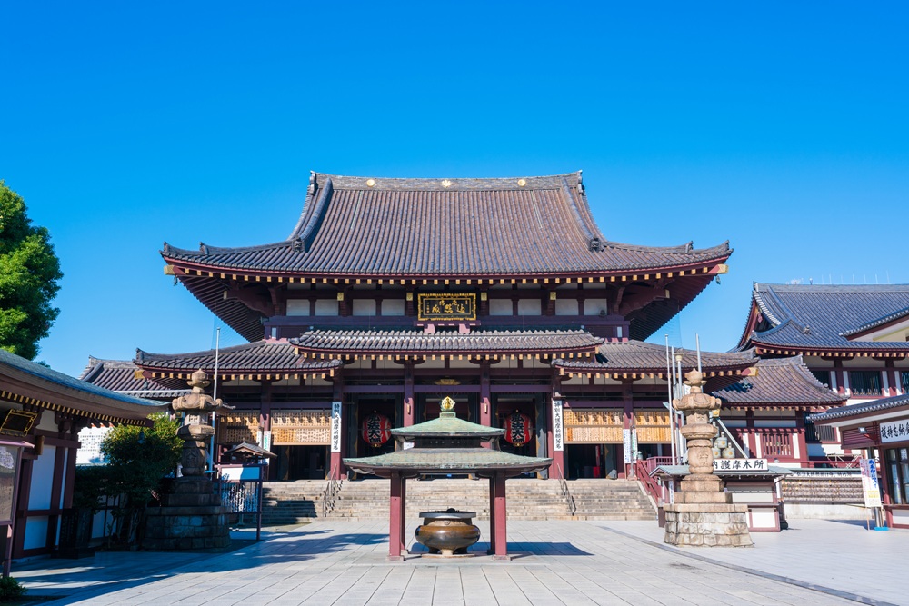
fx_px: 884
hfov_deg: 54.4
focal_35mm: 35
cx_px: 454
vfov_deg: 37.9
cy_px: 303
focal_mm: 35
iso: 100
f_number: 6.3
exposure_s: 1/250
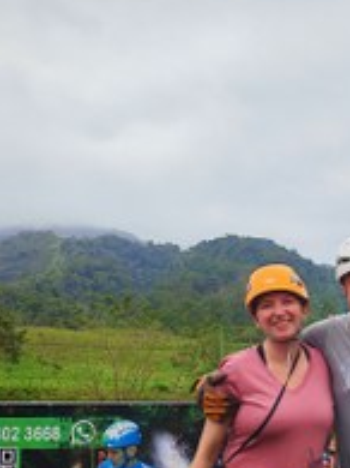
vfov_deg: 32.5
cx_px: 391
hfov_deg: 23.2
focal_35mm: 59
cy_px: 310
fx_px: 796
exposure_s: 1/320
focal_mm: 6.12
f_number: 1.9
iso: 50
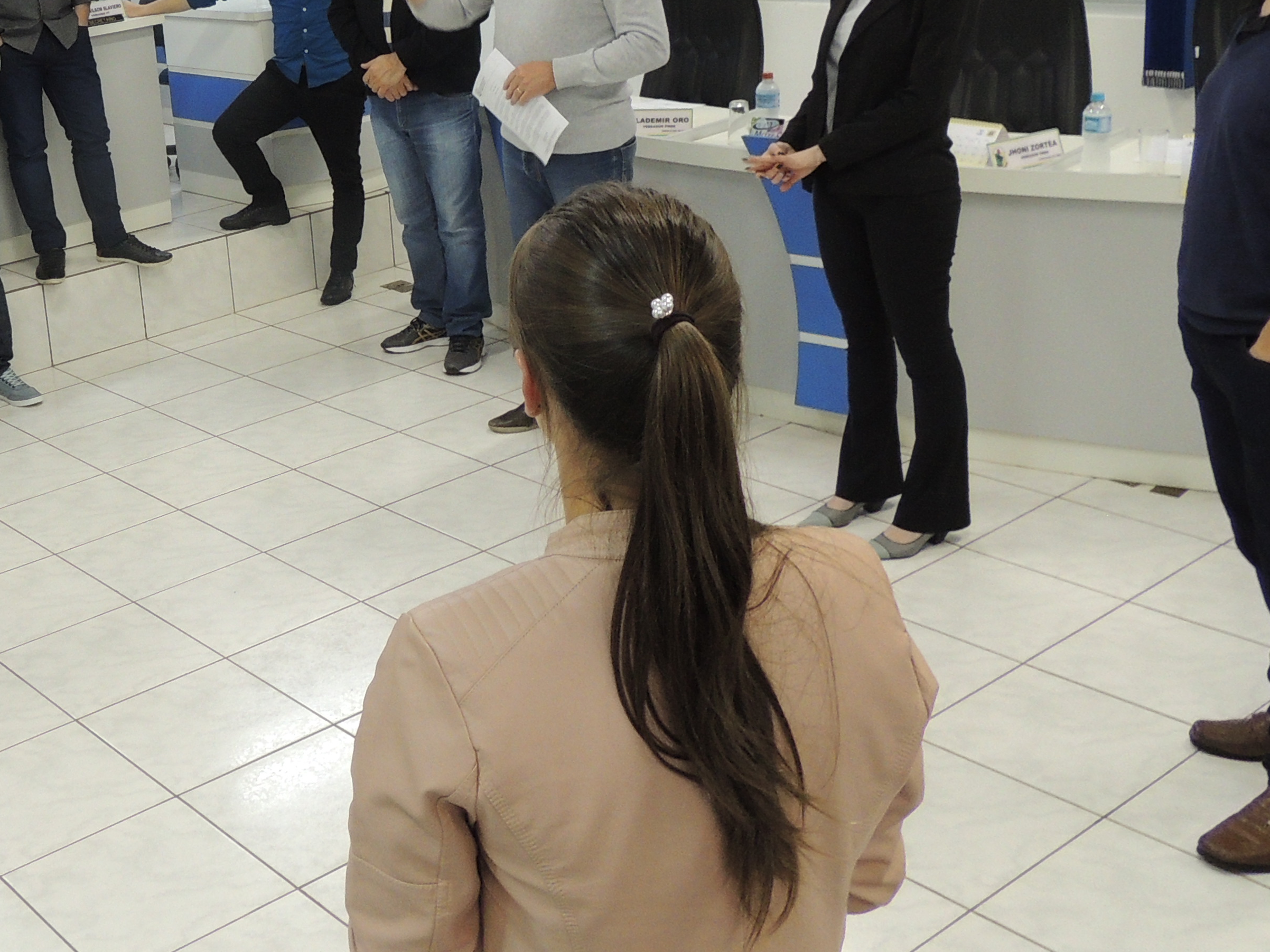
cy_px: 244
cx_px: 159
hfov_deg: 38.7
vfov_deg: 31.0
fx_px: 1688
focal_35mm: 46
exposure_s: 1/30
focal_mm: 4.3
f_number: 3
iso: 320
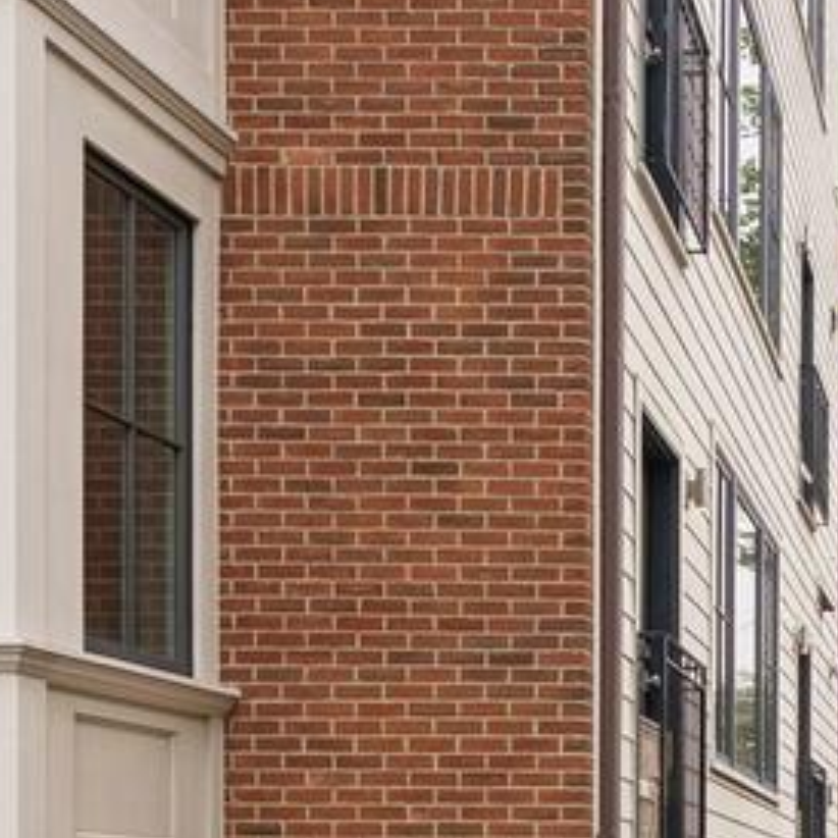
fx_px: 1589
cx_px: 1373
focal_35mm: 58
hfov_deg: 22.2
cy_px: 950
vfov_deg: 26.9
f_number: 5.6
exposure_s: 1/125
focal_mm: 13
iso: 80
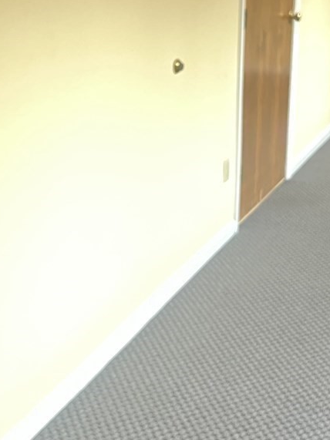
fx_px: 890
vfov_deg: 27.7
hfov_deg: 20.9
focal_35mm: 70
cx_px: 214
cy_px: 182
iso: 250
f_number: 1.6
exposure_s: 1/60
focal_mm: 5.1
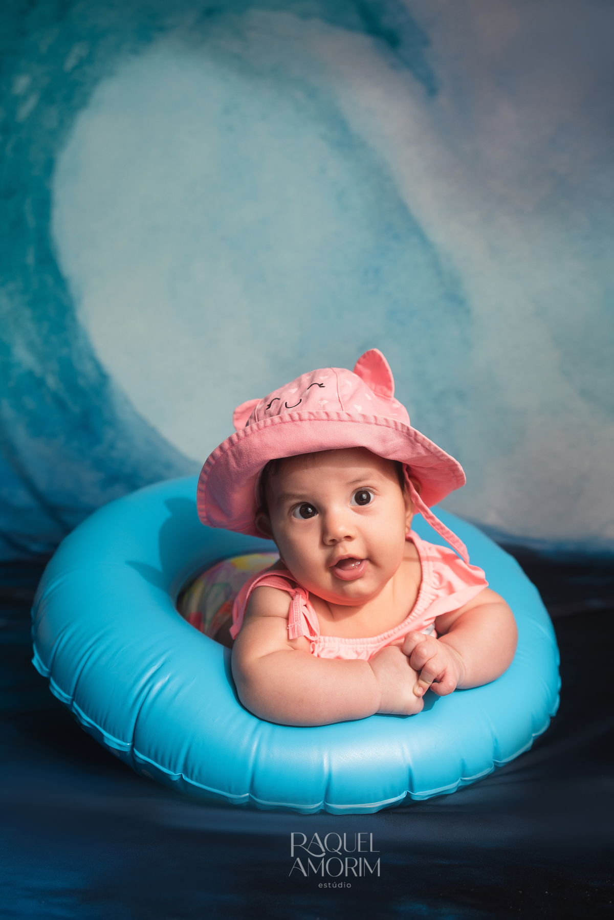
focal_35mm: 35
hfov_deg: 37.9
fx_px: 895
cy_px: 460
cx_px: 307
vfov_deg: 54.4
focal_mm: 35
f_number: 2.8
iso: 160
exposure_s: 1/125
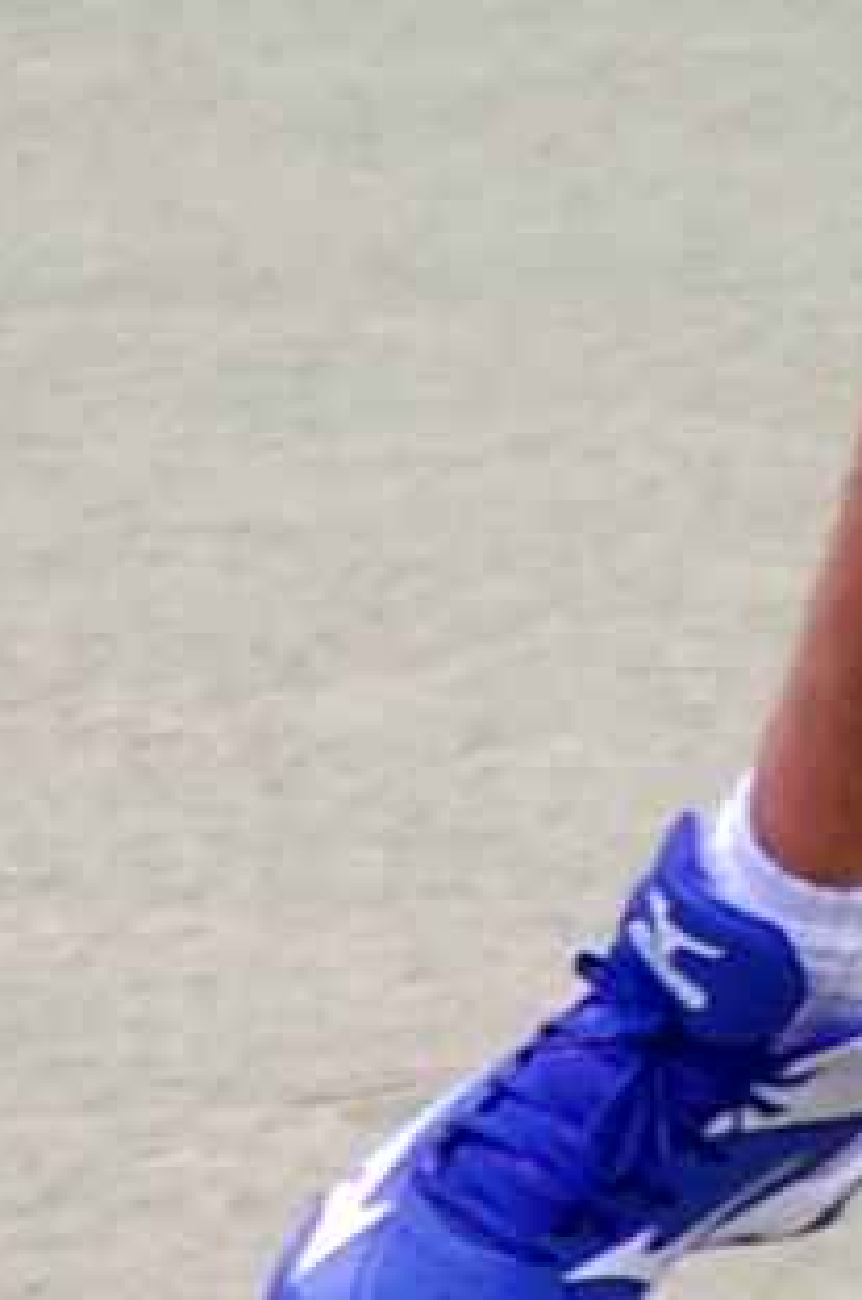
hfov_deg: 2.2
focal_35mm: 627
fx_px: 22593
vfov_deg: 3.3
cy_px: -1477
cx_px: 1514
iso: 400
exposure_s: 1/500
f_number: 5.6
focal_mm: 86
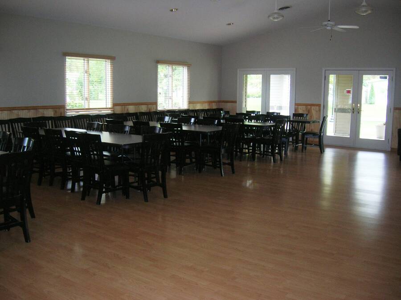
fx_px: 393
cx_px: 200
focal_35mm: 34
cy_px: 150
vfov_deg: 41.7
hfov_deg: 54.0
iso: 105
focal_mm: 5.7
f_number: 2.9
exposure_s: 1/60.1
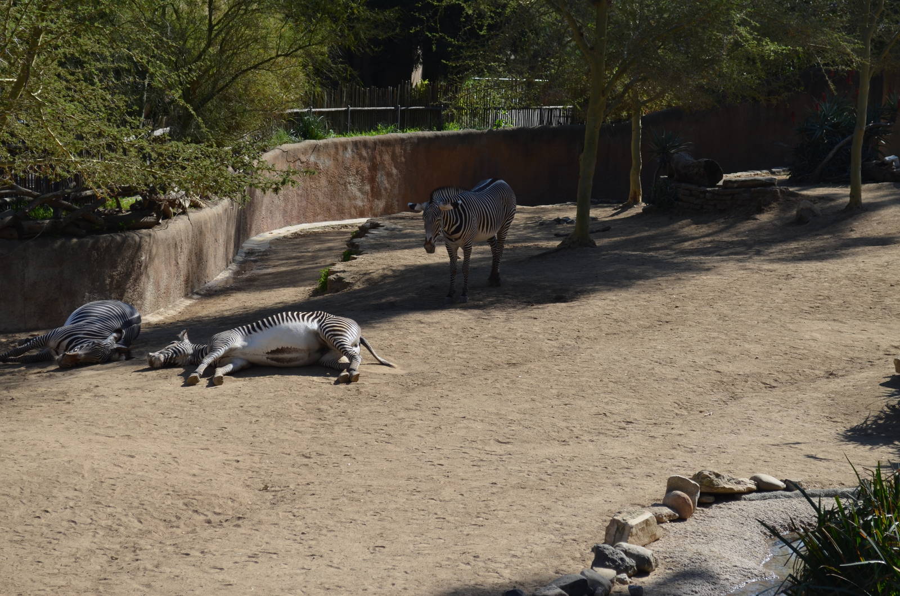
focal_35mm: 82
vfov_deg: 16.5
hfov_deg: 24.7
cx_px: 450
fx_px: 2058
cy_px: 298
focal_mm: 55
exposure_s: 1/250
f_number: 8
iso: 100
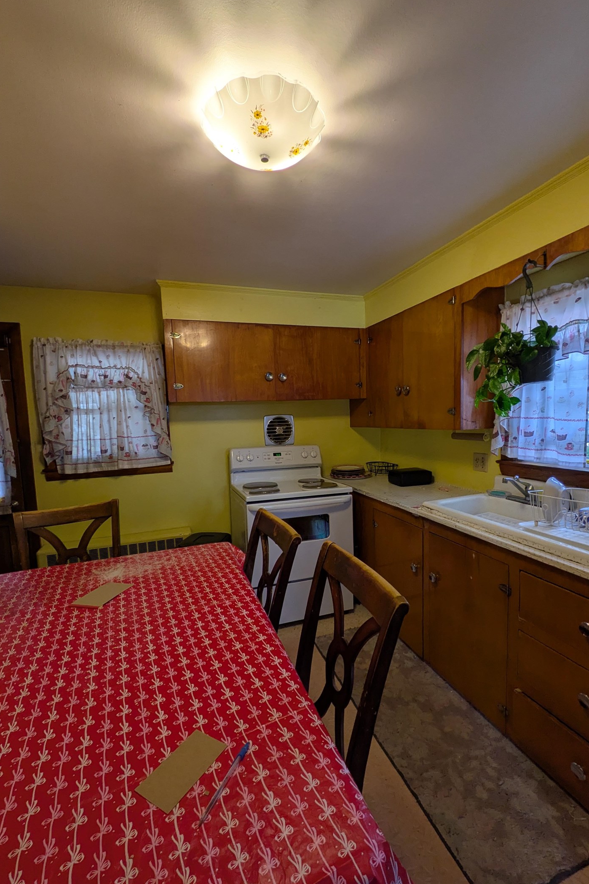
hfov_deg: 73.7
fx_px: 393
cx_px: 305
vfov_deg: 96.7
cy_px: 452
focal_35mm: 16
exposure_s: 1/120
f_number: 2.2
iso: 64
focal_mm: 1.83
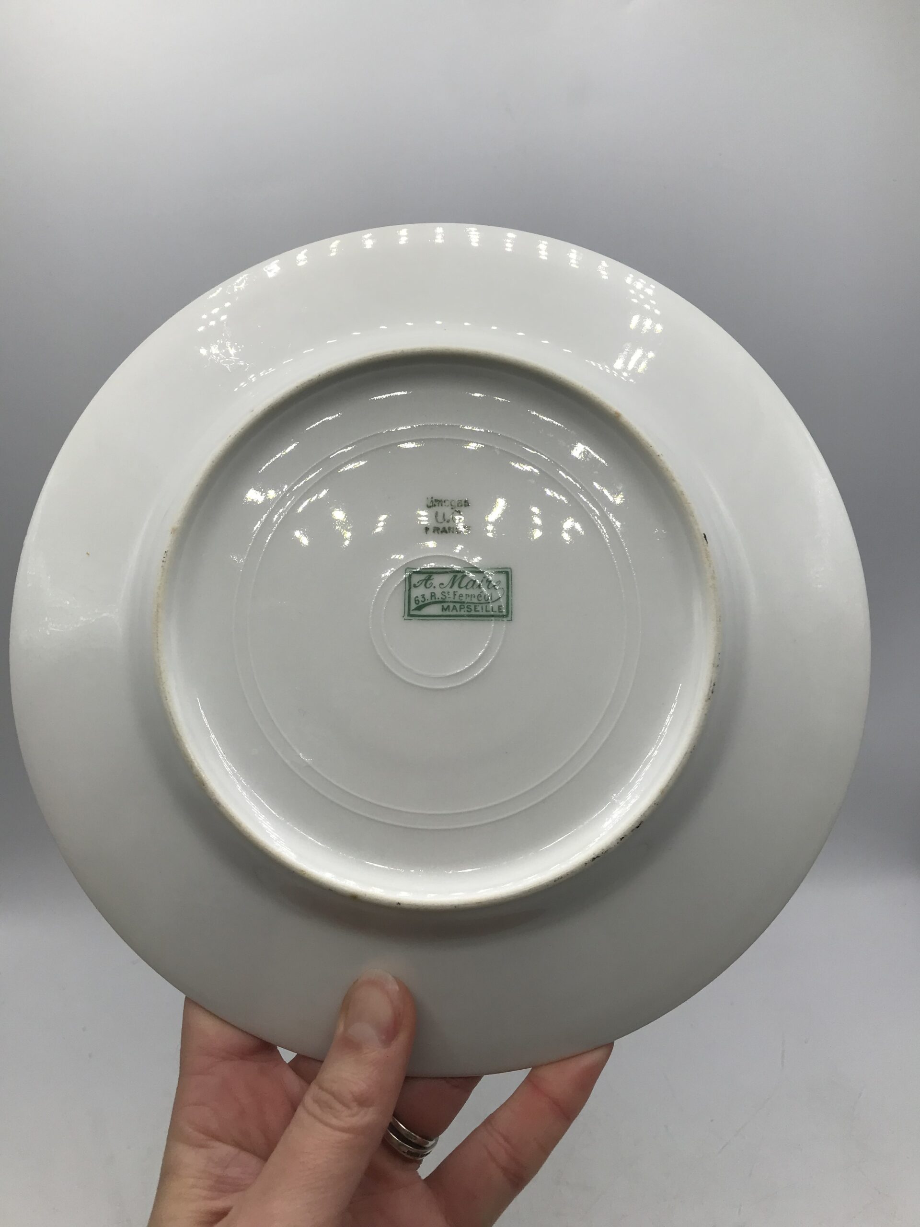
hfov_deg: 49.7
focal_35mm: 28
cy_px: 614
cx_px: 460
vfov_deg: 63.4
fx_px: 992
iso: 20
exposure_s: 1/1773
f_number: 1.8
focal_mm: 3.99
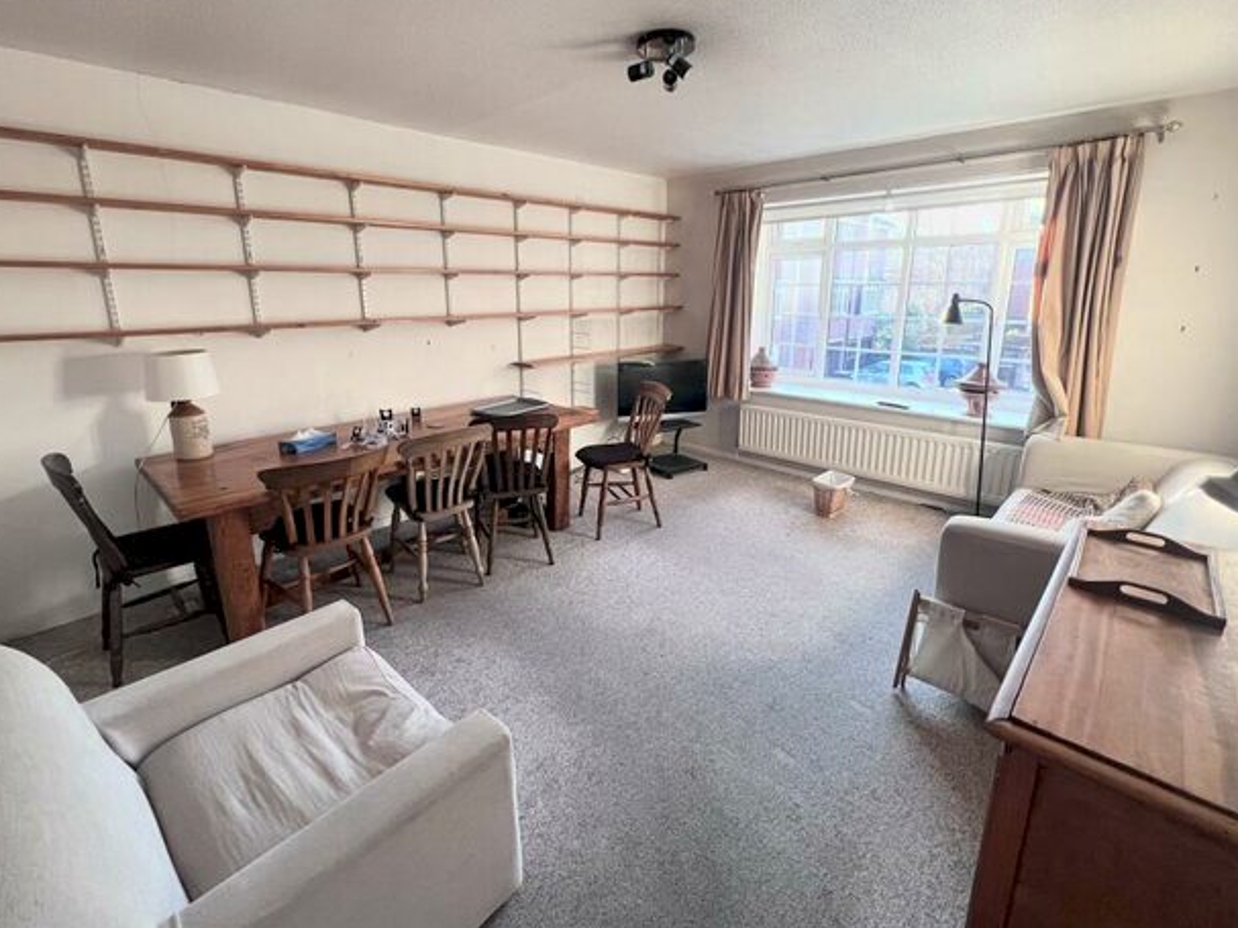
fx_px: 536
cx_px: 604
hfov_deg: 98.2
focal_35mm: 15
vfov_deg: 81.5
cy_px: 423
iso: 160
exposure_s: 1/99
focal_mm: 1.57
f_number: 1.8
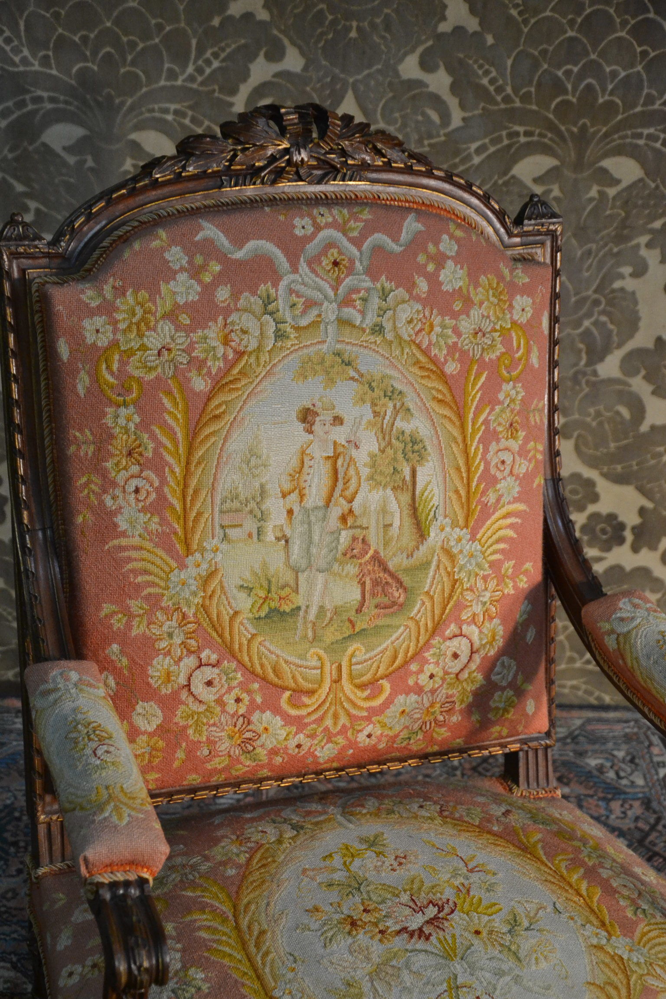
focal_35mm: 68
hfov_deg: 20.2
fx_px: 1873
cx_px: 333
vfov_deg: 29.9
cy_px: 500
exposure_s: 1/60
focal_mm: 45
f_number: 4.8
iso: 1600
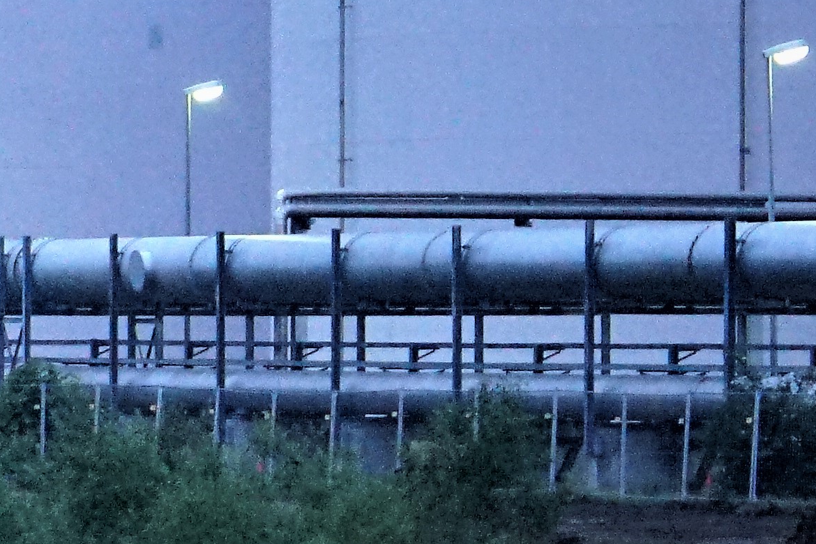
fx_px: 8137
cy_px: 299
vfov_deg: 3.8
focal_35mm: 359
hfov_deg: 5.6
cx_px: -1083
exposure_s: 1/6
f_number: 4
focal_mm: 70
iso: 6400
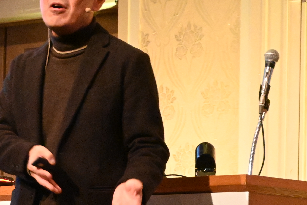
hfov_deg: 10.2
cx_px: 7
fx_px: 1714
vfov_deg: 6.8
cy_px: 252
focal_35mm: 201
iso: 9000
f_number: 5.6
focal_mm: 42
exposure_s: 1/60
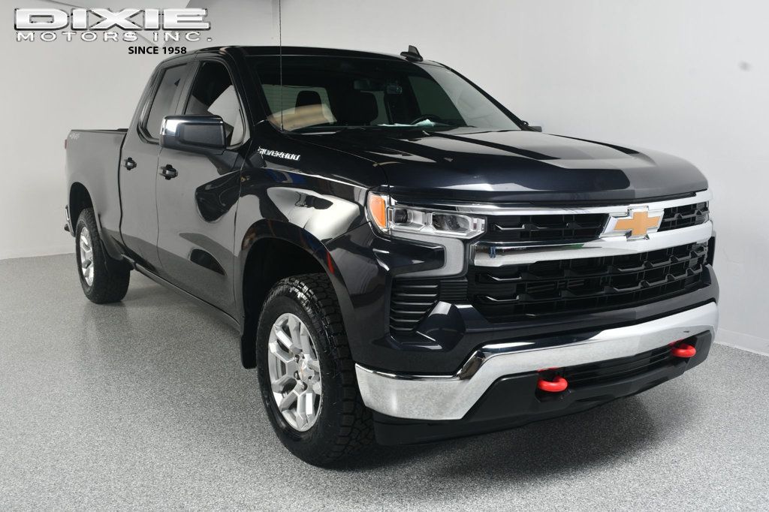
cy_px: 256
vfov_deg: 36.8
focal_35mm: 36
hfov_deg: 53.1
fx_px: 769
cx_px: 384
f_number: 10
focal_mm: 24
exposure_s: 1/160
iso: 100
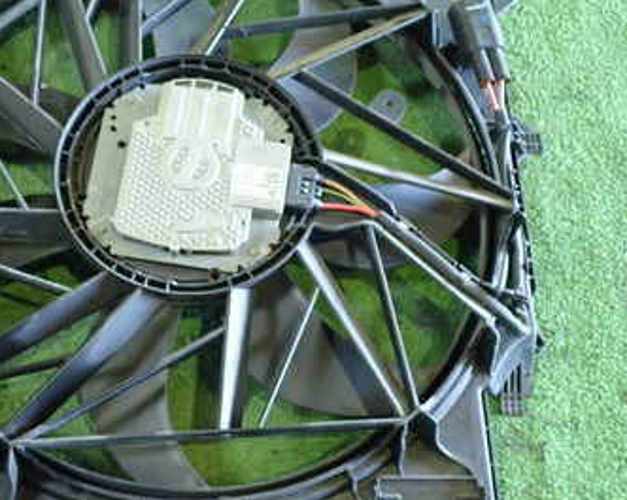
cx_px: 170
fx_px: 983
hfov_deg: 34.8
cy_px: 242
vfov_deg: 28.6
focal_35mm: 53
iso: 800
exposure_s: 1/30
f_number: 2.3
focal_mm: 5.4
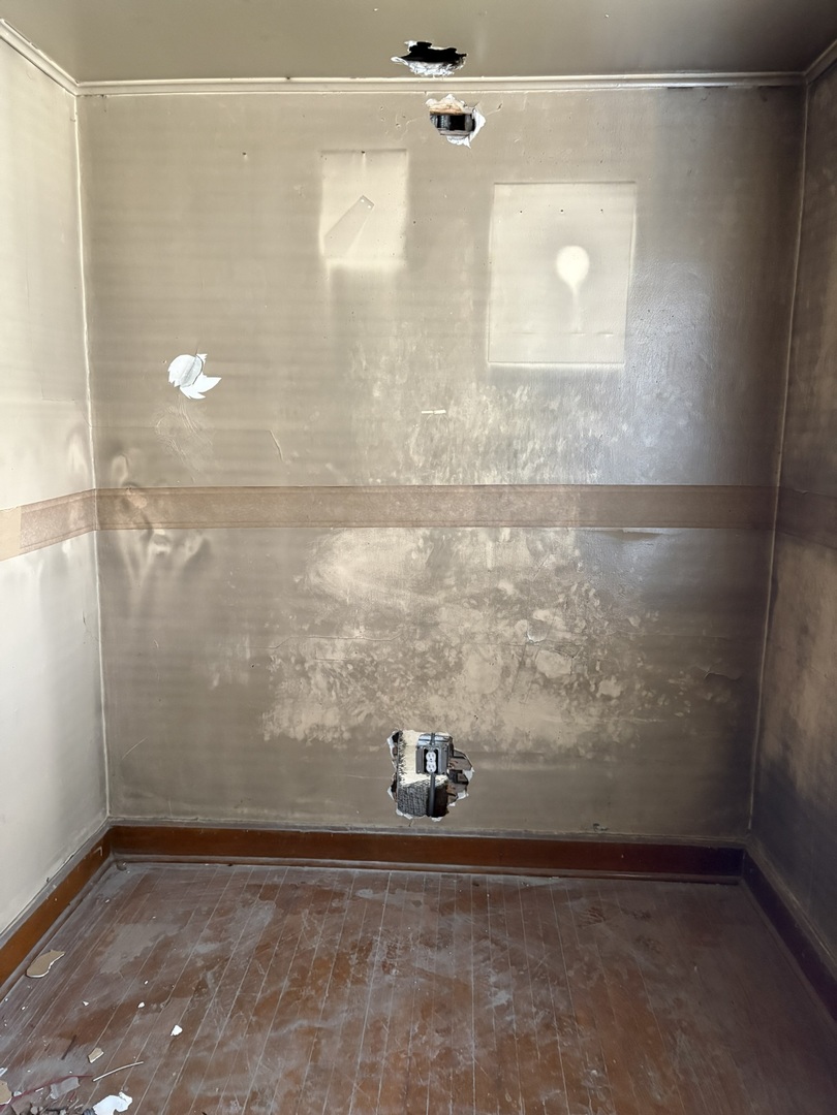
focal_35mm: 26
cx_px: 418
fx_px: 838
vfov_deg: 67.3
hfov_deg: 53.1
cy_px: 558
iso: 640
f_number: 1.6
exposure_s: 1/40
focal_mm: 5.96
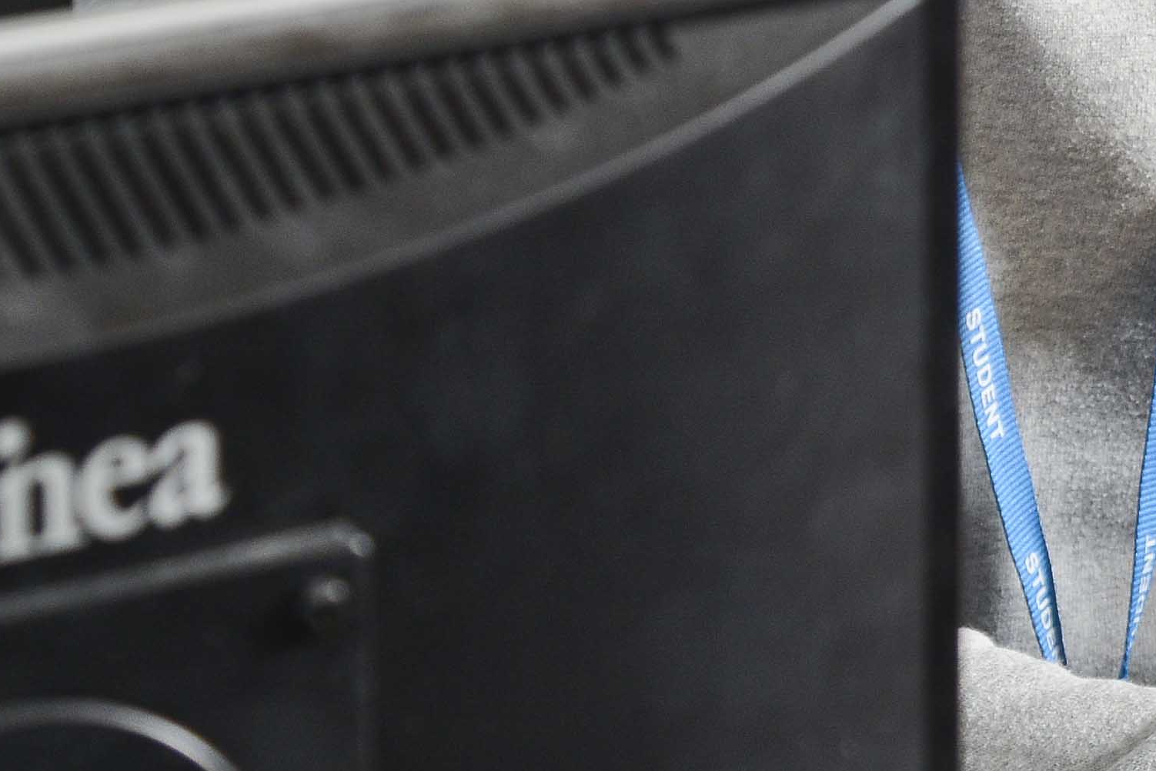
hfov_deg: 5.9
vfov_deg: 4.0
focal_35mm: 343
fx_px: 11016
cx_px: 1926
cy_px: -155
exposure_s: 1/60
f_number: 5.6
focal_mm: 70
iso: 400
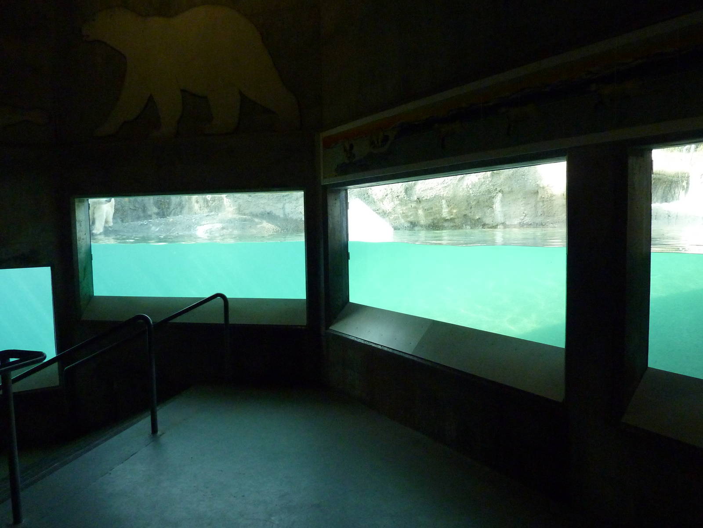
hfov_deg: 69.4
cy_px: 264
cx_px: 352
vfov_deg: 54.9
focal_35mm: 25
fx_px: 508
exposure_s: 1/160
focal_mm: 4.1
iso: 400
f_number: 3.3
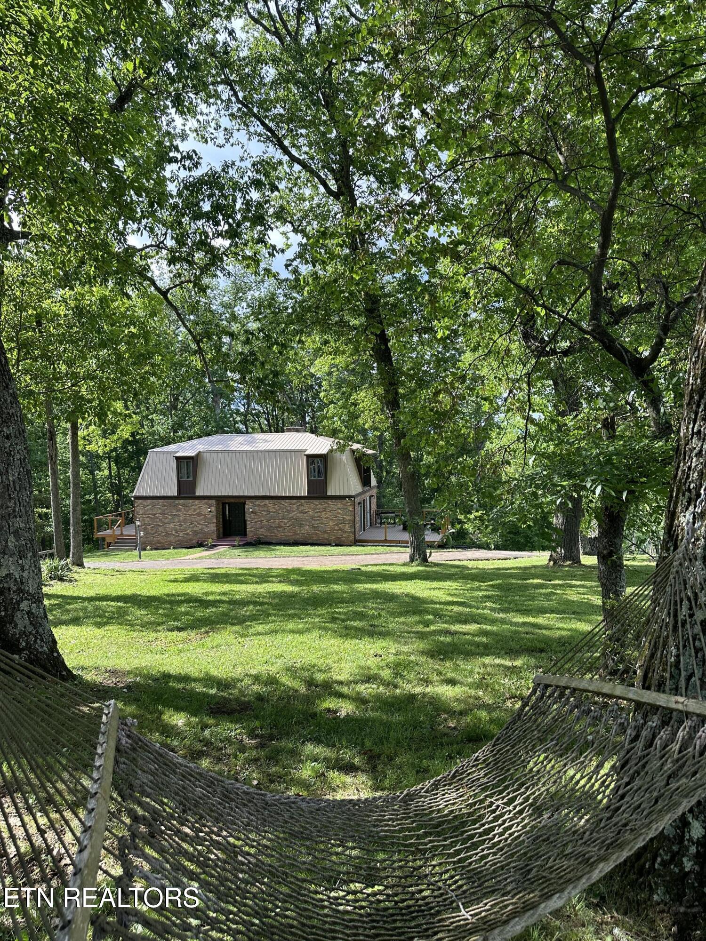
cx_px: 353
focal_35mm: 24
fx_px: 653
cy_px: 470
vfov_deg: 71.6
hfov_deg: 56.8
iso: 80
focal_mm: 6.86
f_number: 1.78
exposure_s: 1/829
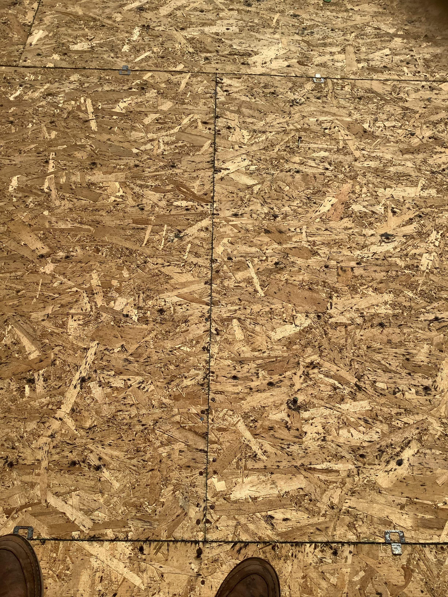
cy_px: 298
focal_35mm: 31
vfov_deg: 58.4
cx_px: 224
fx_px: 535
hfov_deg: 45.4
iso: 25
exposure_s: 1/3401
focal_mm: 3.3
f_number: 2.4
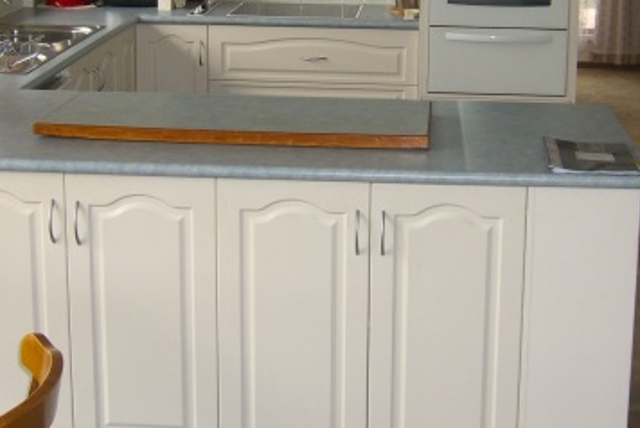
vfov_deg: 19.1
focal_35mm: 71
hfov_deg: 28.4
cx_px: 356
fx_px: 1263
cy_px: 97
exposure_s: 1/60
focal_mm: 7.9
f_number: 2.8
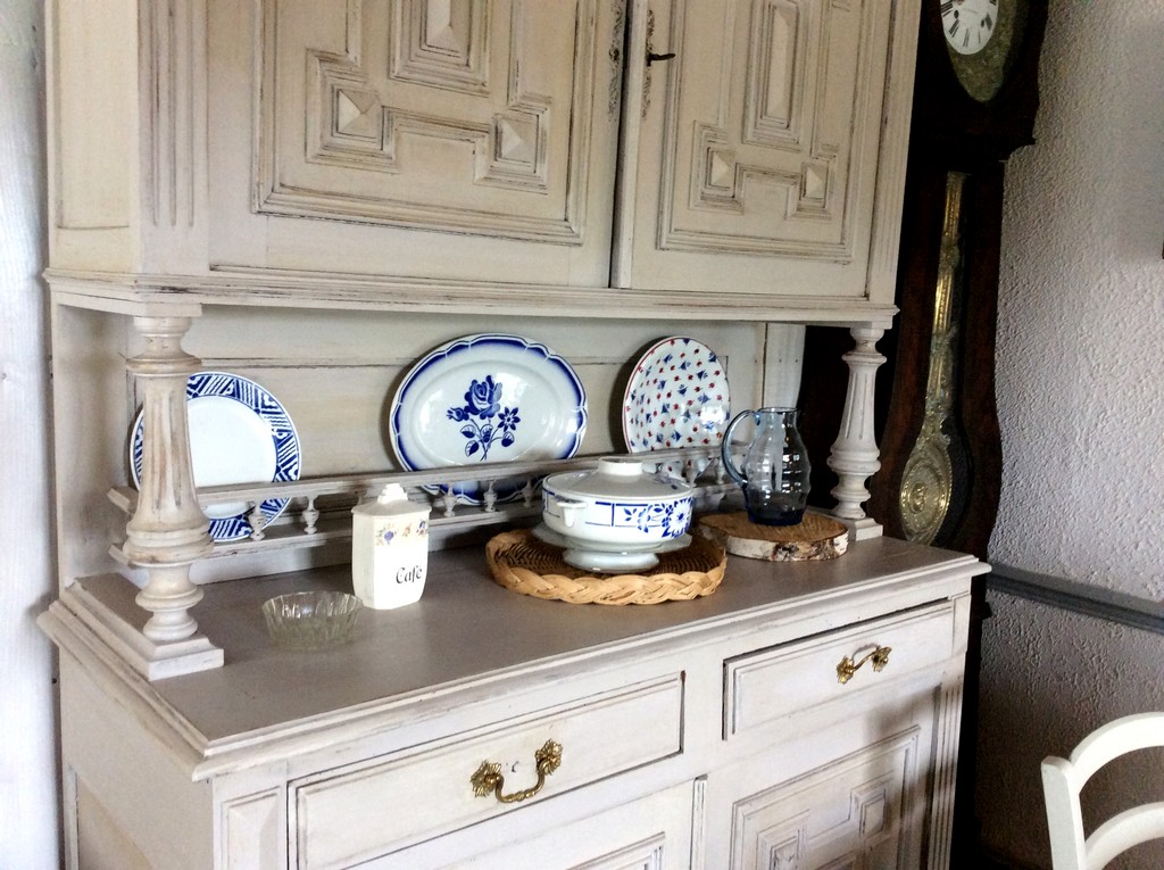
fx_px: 1075
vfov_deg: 44.1
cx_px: 582
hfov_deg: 56.9
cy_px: 435
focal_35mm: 32
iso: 125
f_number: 2.4
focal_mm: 3.3
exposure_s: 1/24
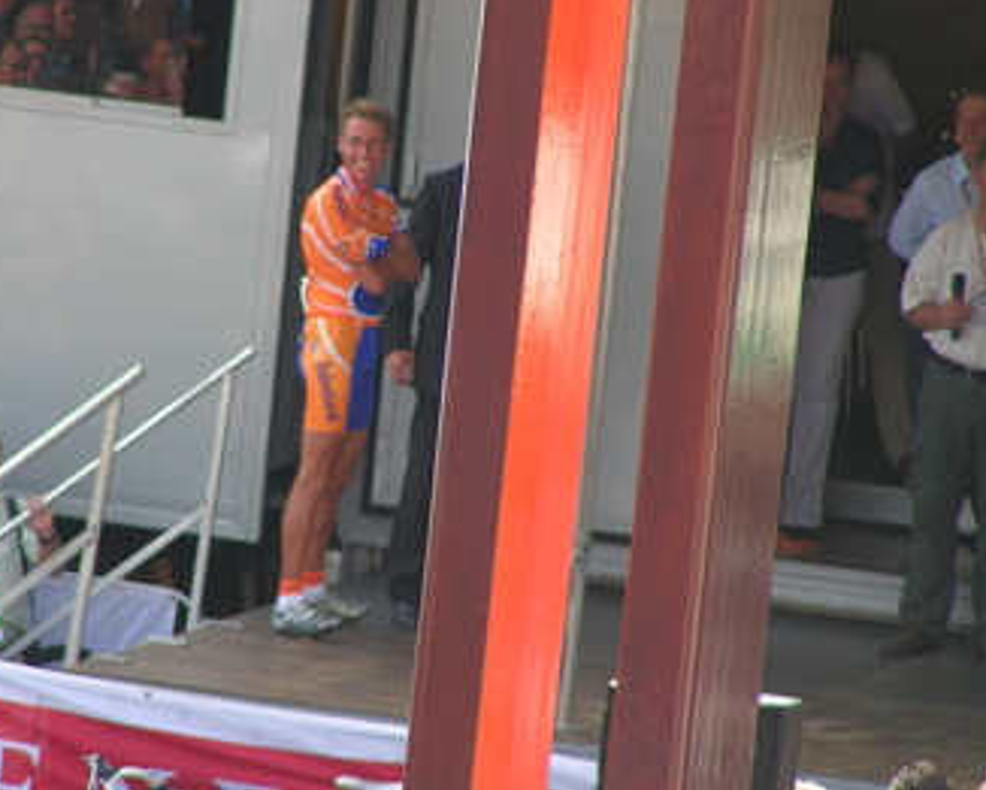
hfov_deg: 3.7
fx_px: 15267
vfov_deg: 3.0
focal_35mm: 523
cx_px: 360
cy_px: 368
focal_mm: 58
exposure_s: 1/400
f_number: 3.5
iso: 80
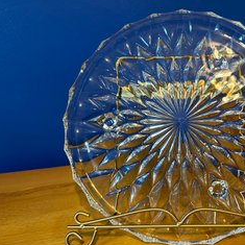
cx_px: 177
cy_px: 133
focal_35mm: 31
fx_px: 248
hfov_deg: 50.8
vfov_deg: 52.5
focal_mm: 6.86
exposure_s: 1/60
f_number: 1.78
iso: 500
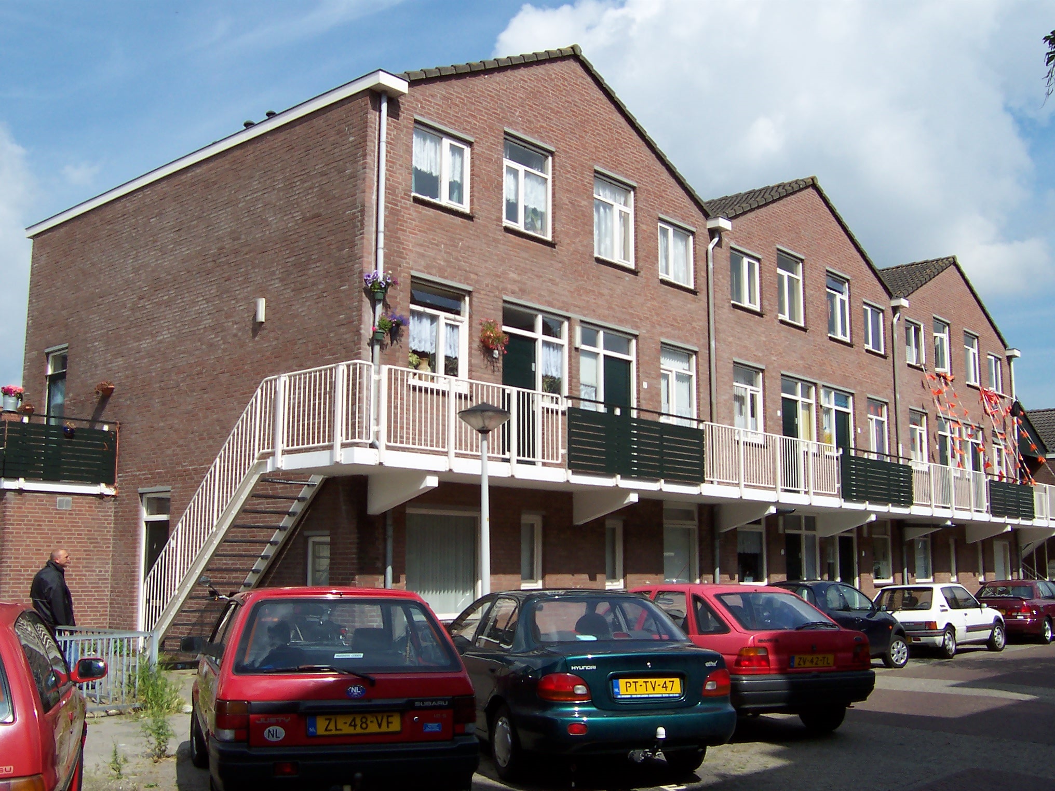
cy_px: 396
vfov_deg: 39.7
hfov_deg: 51.4
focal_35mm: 36
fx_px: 1097
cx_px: 528
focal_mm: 5.6
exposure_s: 1/750
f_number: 5.6
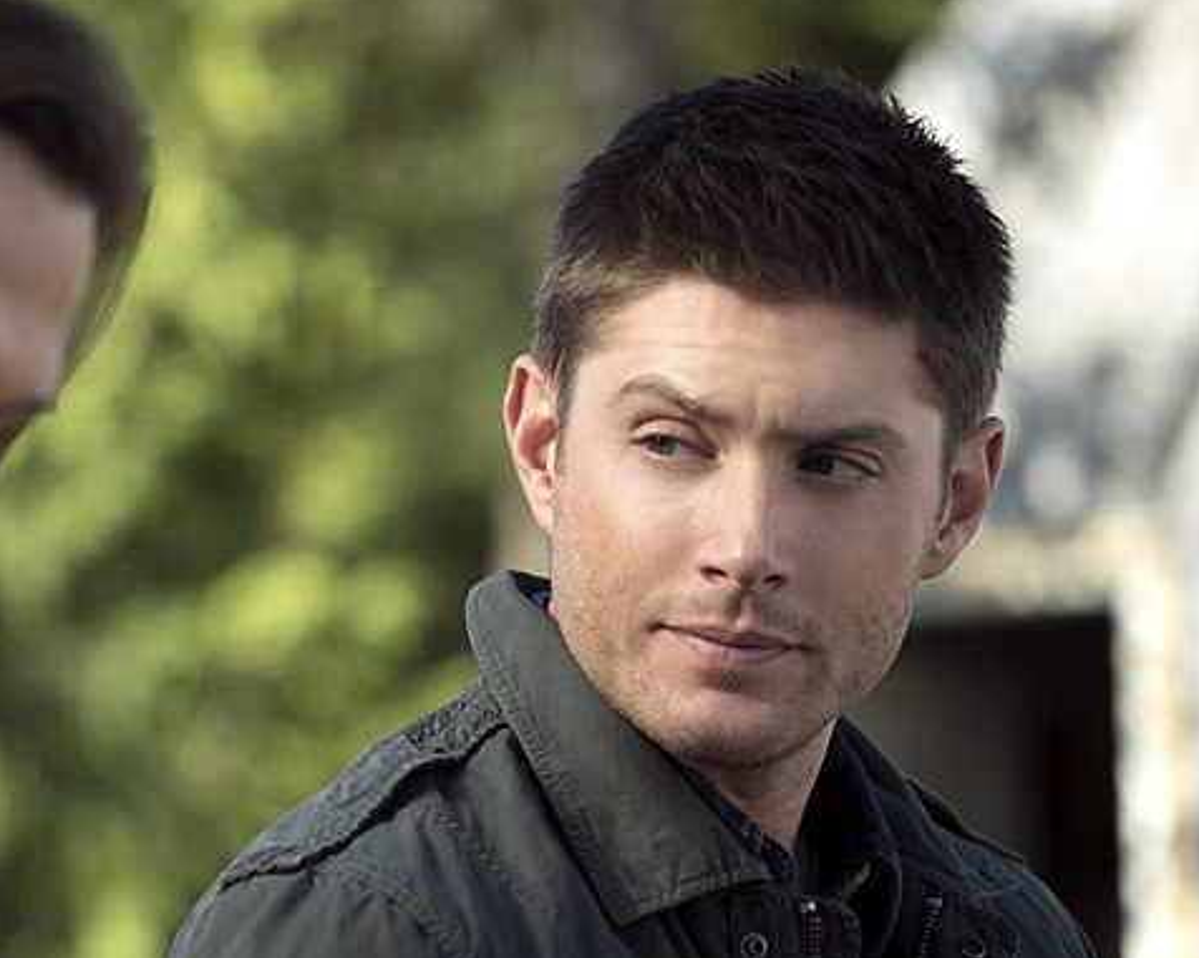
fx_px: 9006
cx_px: 252
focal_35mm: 254
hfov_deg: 7.6
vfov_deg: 6.1
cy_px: 560
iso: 320
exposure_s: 1/800
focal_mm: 165
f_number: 4
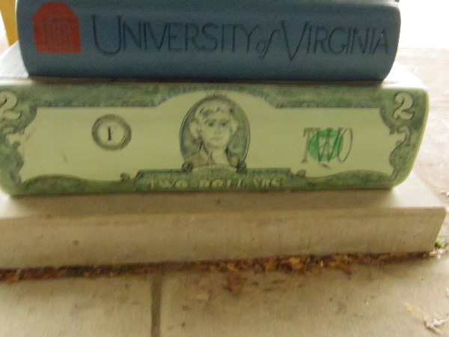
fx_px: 441
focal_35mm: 34
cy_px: 168
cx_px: 224
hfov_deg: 54.0
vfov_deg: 41.8
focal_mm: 6.2
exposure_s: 1/40
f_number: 7.1
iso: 3200
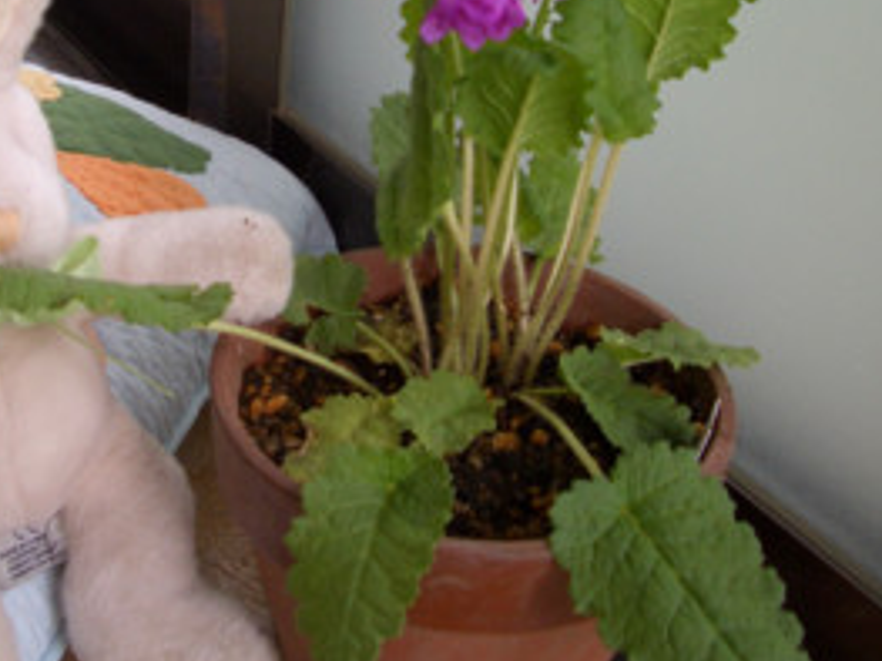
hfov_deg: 32.0
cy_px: 111
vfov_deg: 23.9
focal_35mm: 60
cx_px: 329
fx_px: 1528
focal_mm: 5.8
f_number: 2.6
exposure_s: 1/125
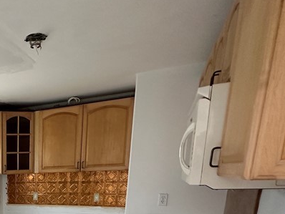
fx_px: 297
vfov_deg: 33.7
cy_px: 243
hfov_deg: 41.4
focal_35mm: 36
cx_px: -25
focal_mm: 2.22
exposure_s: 1/99
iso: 250
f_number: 2.2
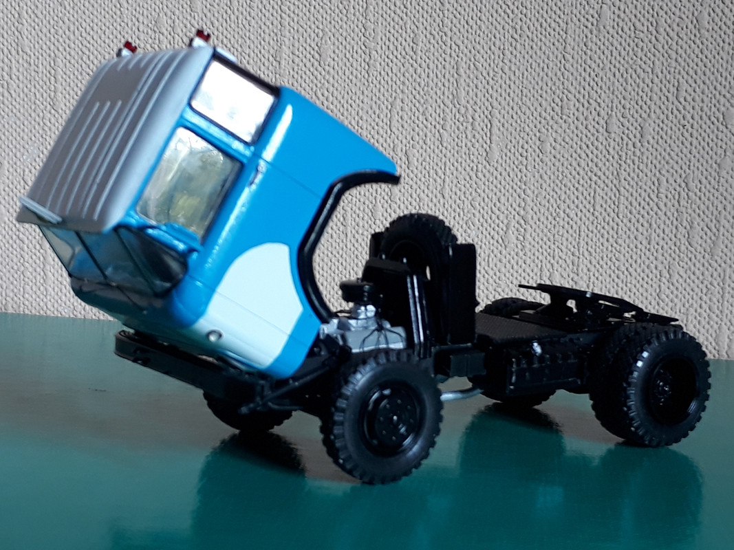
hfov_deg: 65.3
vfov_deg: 51.3
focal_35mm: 27
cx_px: 367
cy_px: 275
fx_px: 572
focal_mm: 3.6
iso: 80
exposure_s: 1/33
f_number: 1.9
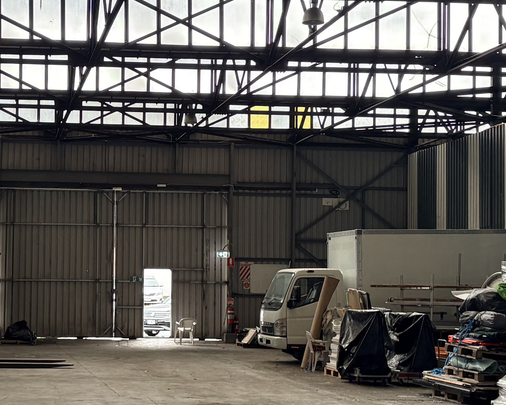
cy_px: 235
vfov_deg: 18.9
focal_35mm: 81
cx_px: 96
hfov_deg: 23.2
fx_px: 1213
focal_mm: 5.96
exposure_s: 1/121
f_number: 1.6
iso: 100
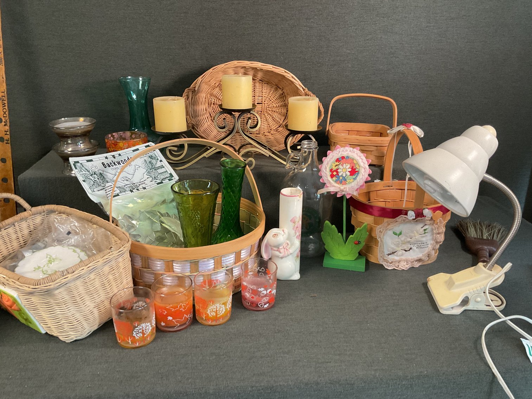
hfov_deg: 61.7
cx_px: 266
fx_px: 446
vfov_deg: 48.2
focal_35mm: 29
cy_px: 200
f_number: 1.8
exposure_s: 1/60
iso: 250
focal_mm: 3
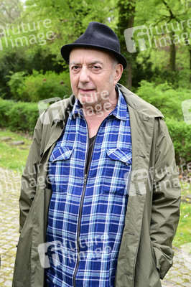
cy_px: 144
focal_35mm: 49
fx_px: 391
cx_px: 96
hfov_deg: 27.5
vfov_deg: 40.4
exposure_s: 1/250
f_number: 7.1
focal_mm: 49
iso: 800
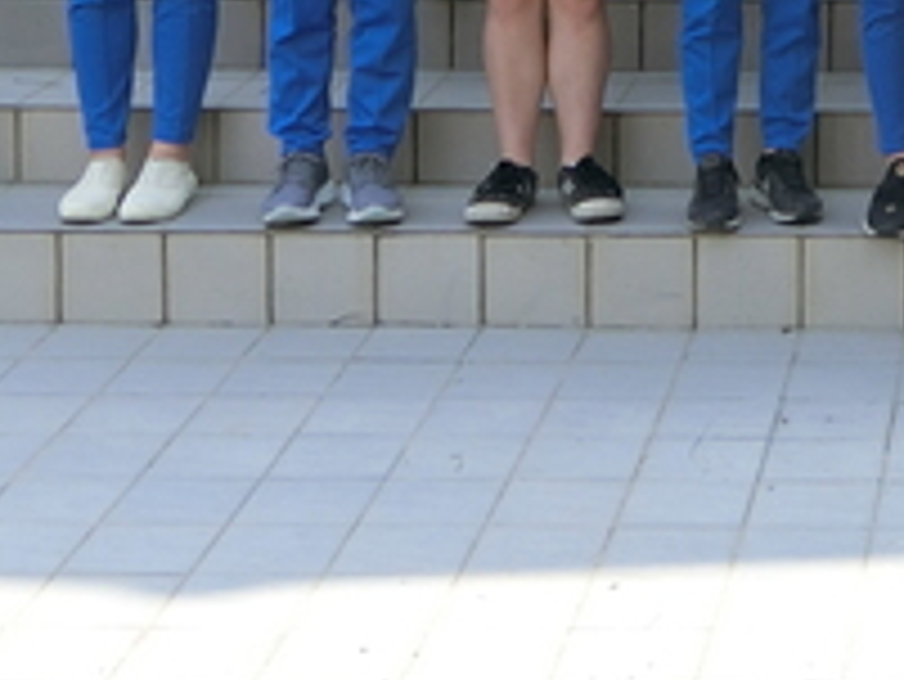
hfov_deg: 15.6
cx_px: 1070
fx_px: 3188
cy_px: -489
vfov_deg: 11.4
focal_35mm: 122
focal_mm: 7.2
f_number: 3.2
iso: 80
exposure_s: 1/500
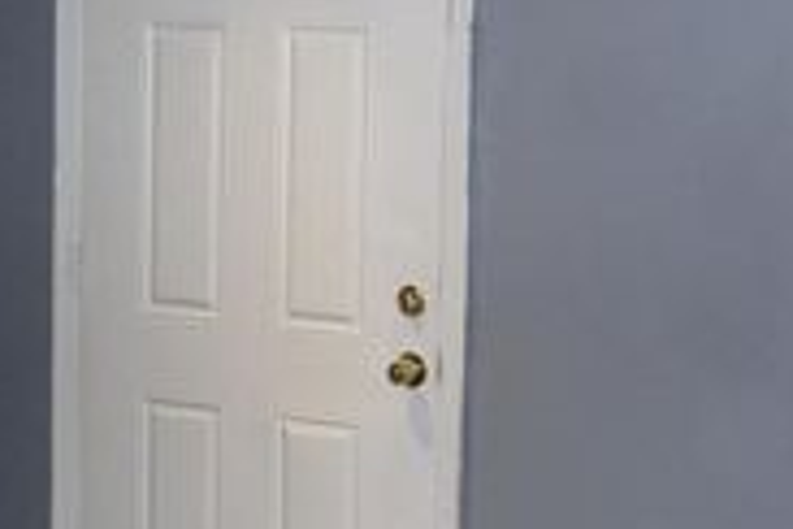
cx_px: 646
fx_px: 1806
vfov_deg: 16.6
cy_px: 154
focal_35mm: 82
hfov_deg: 24.3
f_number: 3.5
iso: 640
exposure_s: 1/60
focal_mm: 20
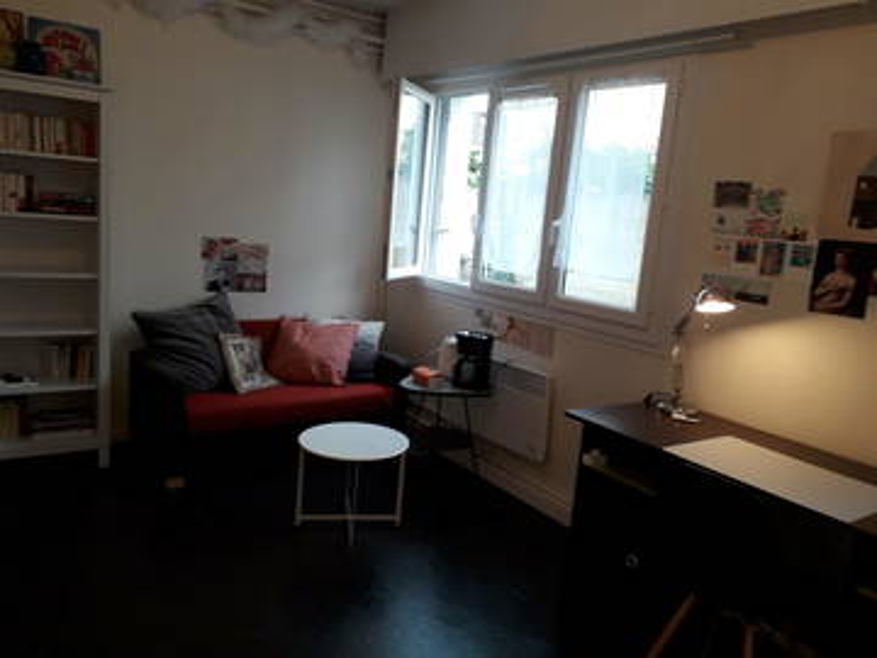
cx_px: 438
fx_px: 684
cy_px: 329
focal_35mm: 27
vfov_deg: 51.4
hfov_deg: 65.3
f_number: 1.9
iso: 80
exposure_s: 1/50
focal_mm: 3.6
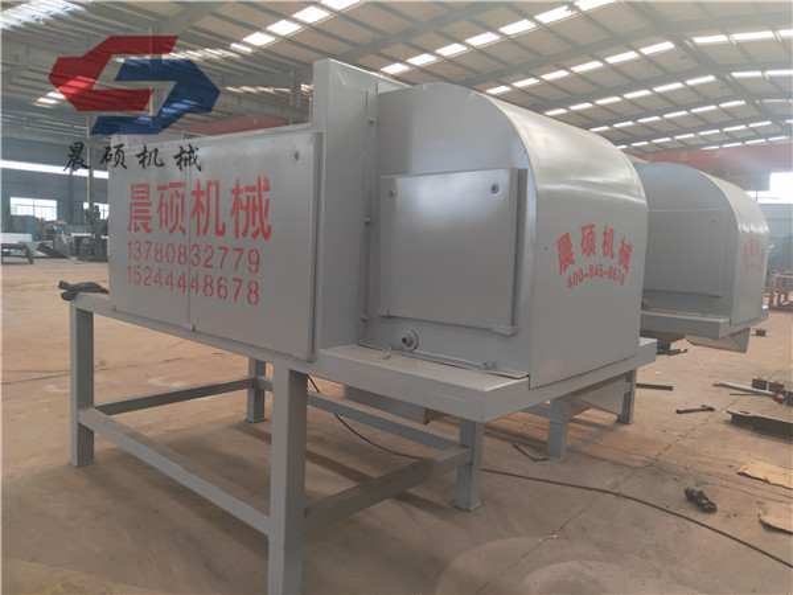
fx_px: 527
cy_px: 298
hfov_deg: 73.9
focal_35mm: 23
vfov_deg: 58.9
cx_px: 396
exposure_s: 1/100
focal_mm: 3.97
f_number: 1.7
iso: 110
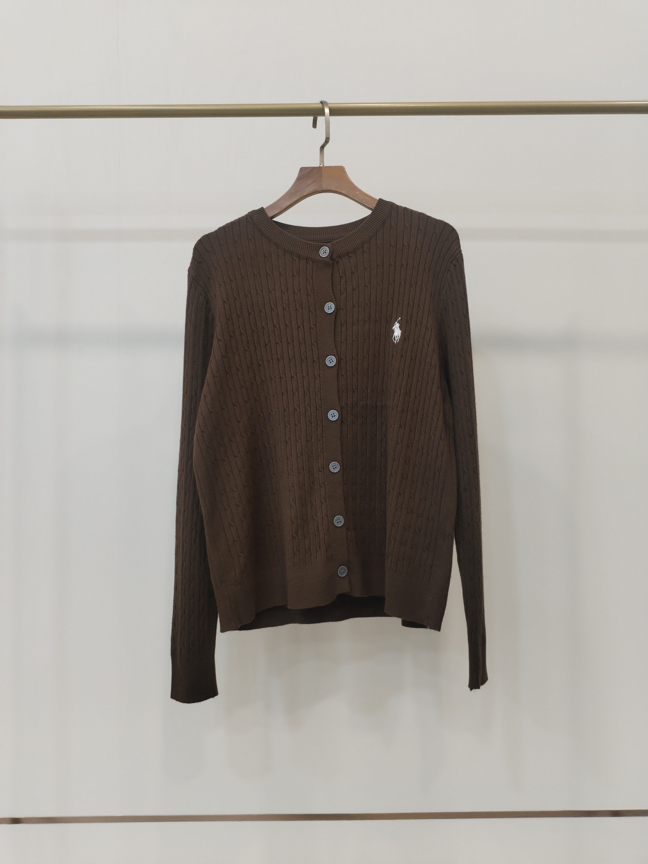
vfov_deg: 61.7
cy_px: 432
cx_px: 324
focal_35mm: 29
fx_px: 724
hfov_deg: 48.2
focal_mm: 4.75
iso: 366
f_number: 1.8
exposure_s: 1/60
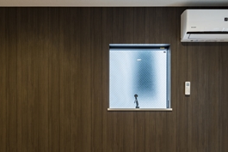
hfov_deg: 47.3
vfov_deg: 32.4
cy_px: 103
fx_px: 260
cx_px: 101
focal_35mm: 41
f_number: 11
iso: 100
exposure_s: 1.3
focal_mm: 17
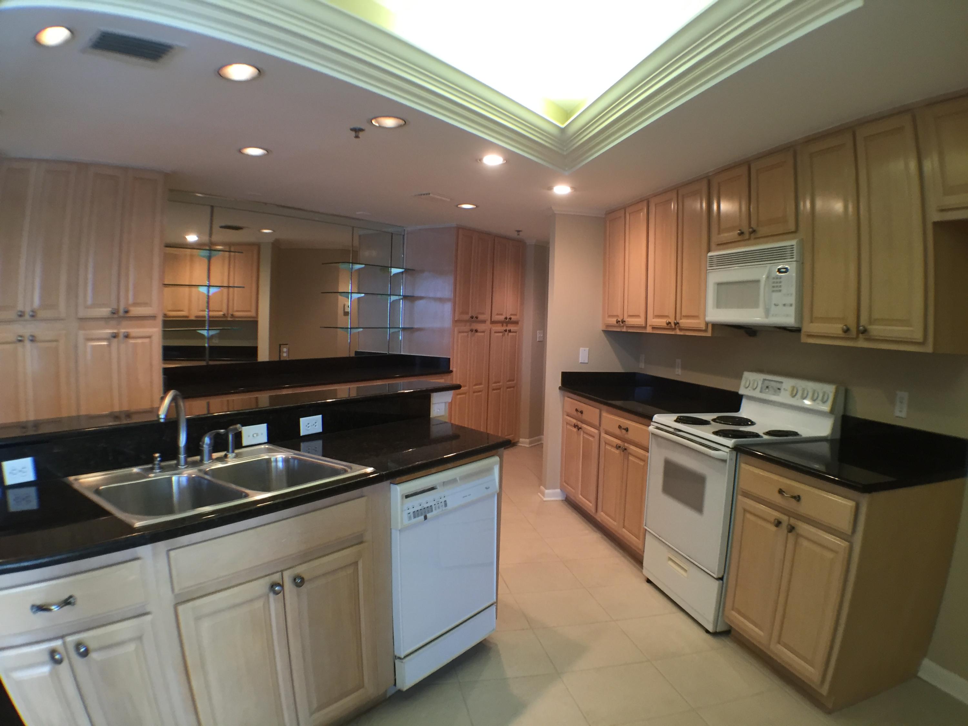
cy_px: 363
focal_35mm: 29
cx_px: 484
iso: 100
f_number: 2.2
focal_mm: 4.15
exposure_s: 1/30
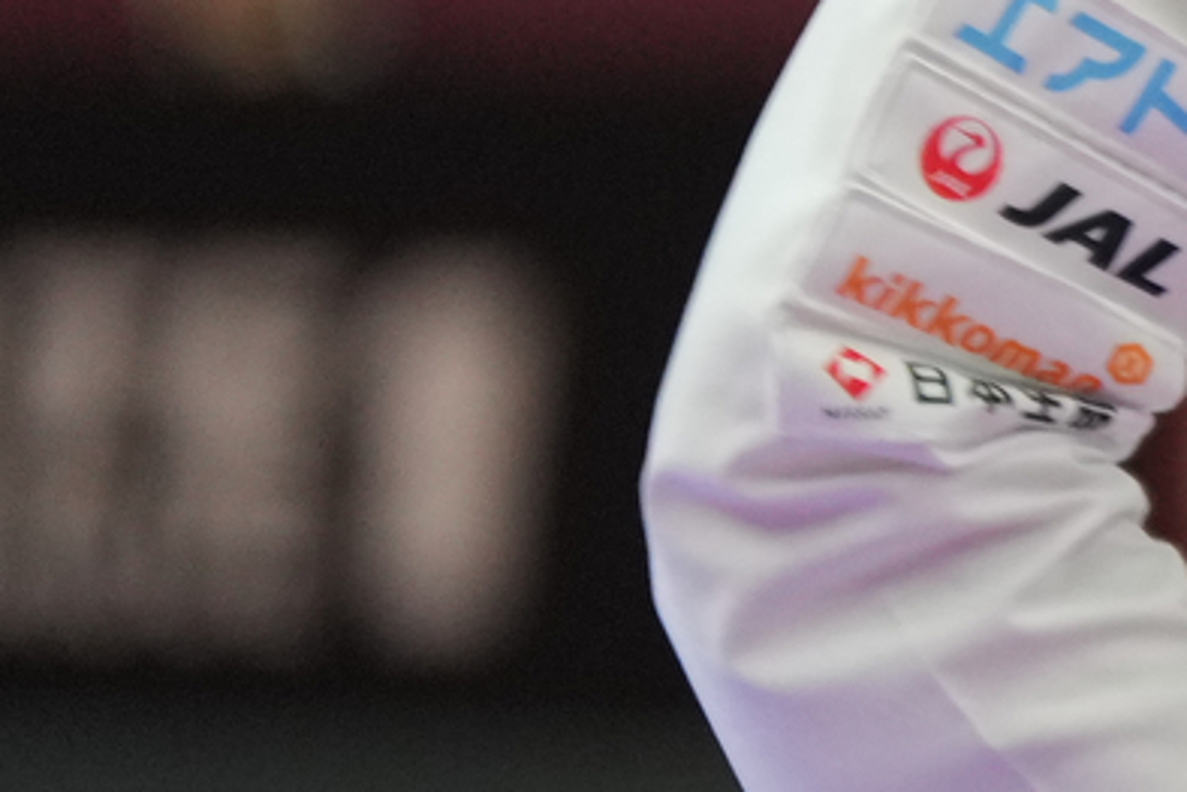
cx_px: 3299
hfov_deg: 2.1
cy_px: 48
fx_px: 32191
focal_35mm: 976
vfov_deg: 1.4
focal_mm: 154
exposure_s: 1/1000
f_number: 2.8
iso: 2000
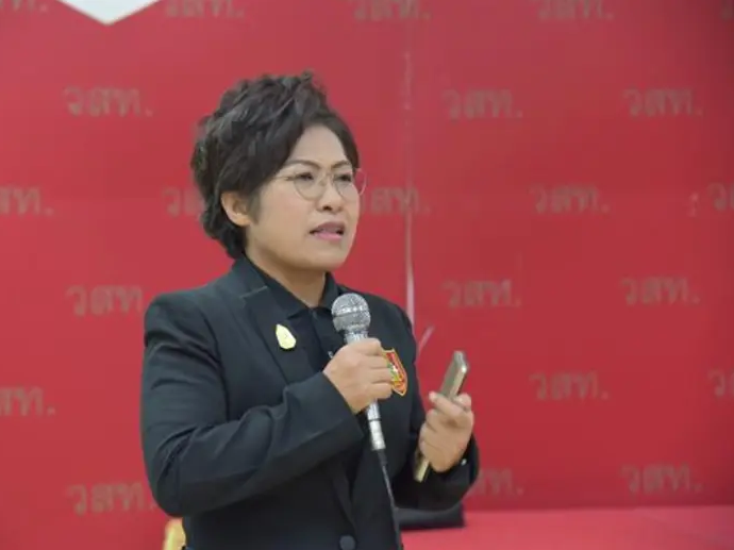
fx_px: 2120
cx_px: 333
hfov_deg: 19.6
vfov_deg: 14.8
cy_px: 274
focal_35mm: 100
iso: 2500
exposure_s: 1/80
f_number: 4.5
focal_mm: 92
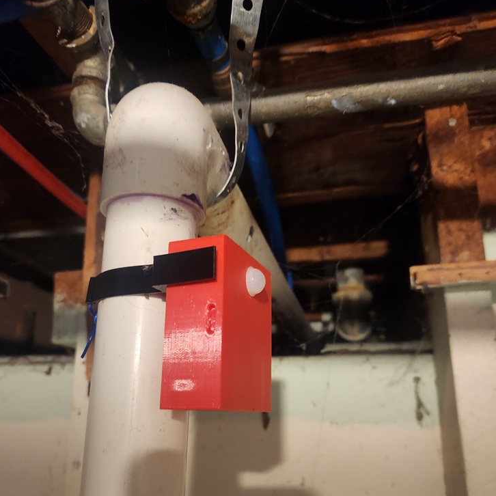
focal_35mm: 28
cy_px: 302
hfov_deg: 57.3
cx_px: 244
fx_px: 454
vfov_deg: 56.8
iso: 500
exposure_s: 1/24
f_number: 1.8
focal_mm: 5.4
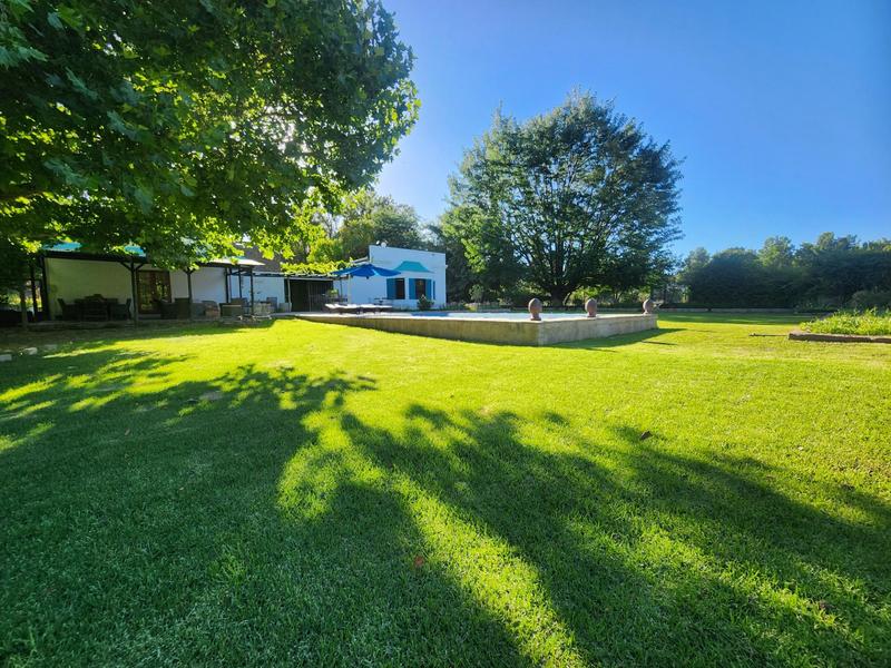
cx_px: 446
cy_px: 334
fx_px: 335
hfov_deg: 106.2
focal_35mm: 13
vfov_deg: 89.9
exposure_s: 1/523
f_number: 2.2
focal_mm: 2.2
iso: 50
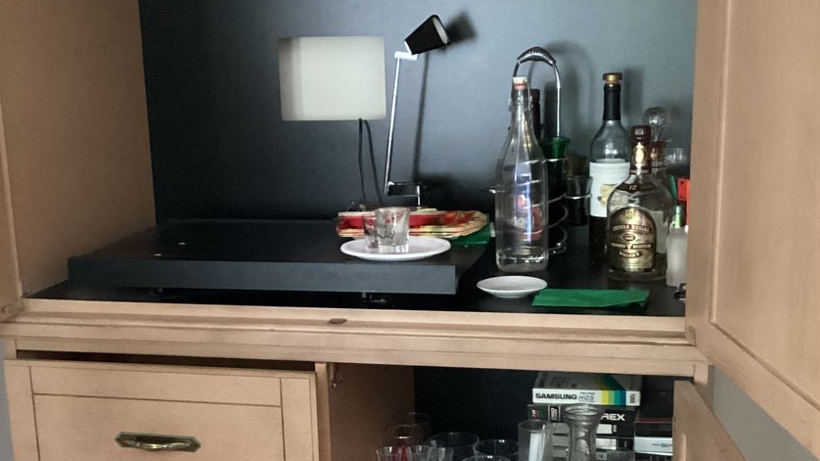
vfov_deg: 19.6
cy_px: 344
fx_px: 1326
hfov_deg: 34.3
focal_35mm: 61
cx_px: 376
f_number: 2.4
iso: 640
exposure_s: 1/30
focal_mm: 3.3
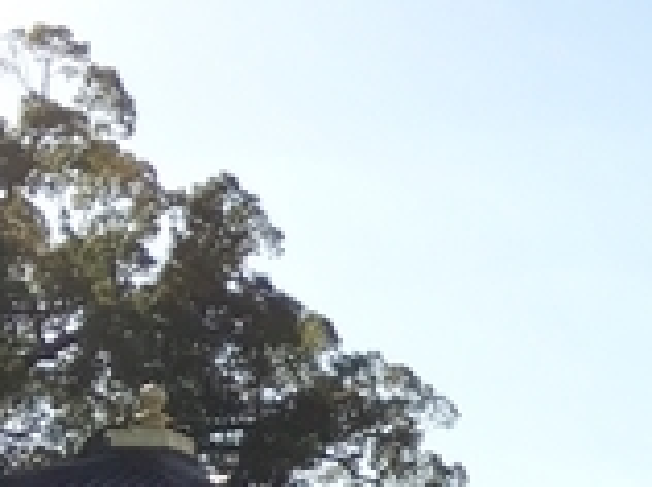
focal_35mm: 147
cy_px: 875
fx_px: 2765
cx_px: 1568
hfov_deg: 11.2
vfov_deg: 9.6
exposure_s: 1/2079
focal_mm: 4.15
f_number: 2.2
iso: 25
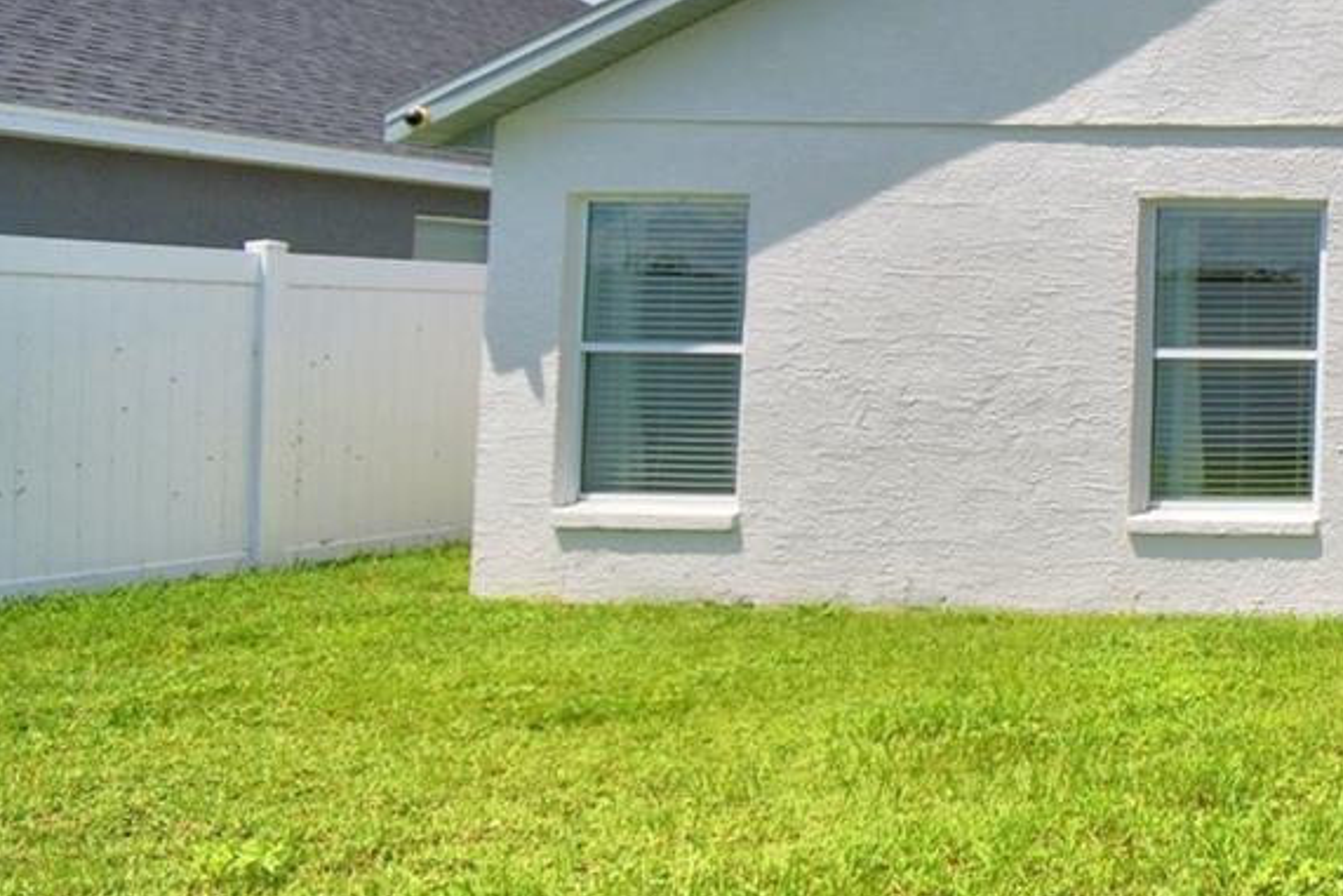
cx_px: 1860
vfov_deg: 31.5
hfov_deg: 31.6
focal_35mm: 42
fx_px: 1567
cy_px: 268
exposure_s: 1/1600
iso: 100
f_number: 4.5
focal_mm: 10
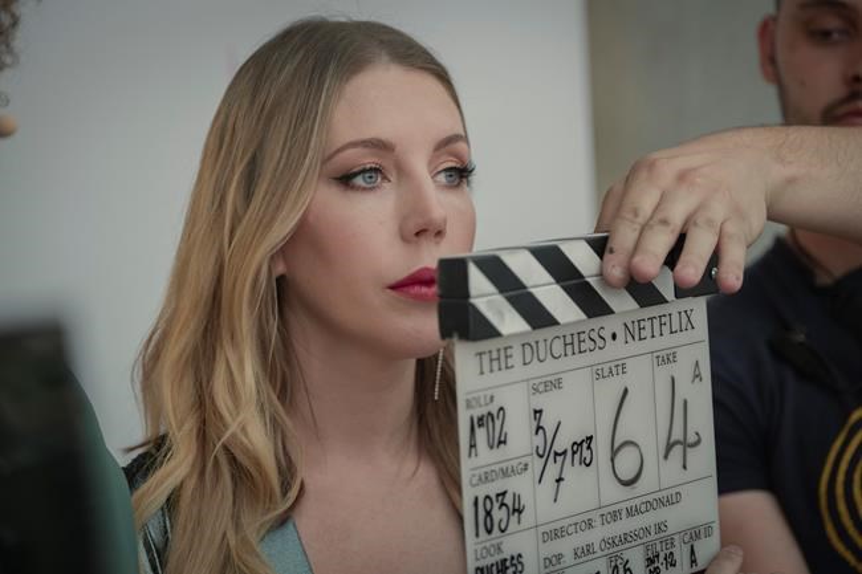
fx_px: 3016
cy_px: 287
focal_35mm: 126
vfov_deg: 10.9
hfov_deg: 16.3
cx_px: 431
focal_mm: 83.8
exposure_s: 1/160
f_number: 2.8
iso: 1000
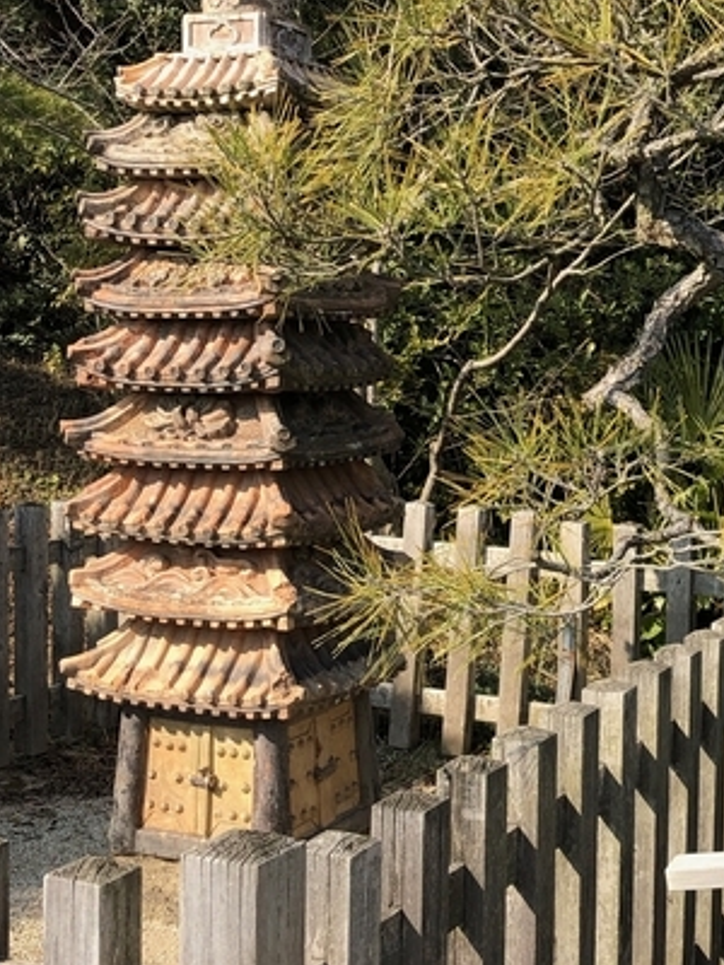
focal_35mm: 56
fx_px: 1562
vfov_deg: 34.3
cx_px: 565
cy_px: 454
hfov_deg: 25.7
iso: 20
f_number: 1.8
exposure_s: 1/960
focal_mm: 3.99
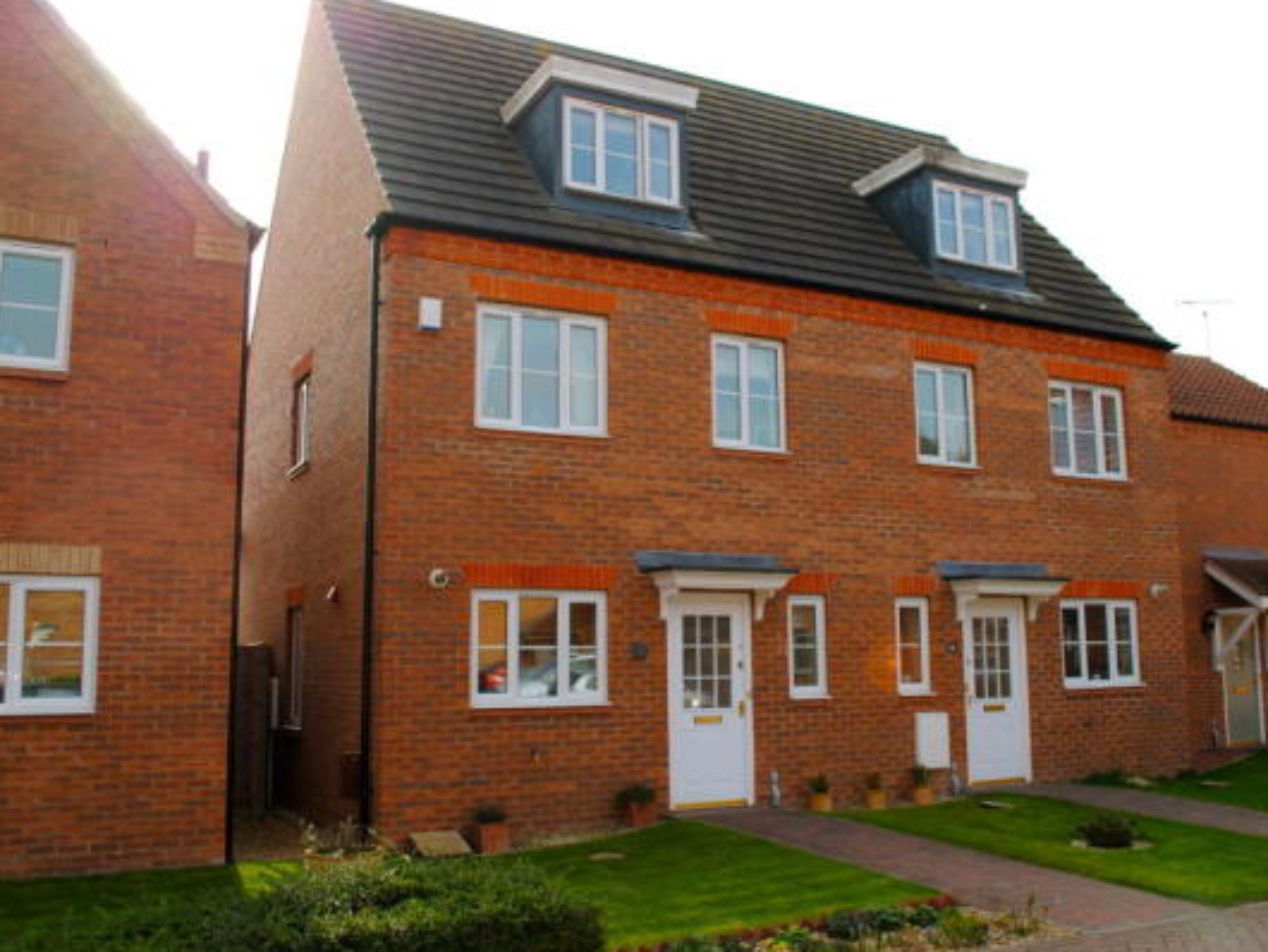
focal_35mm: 32
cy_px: 489
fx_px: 1173
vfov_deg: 44.2
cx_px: 662
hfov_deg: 56.8
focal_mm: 18
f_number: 6.3
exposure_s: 1/200
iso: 100
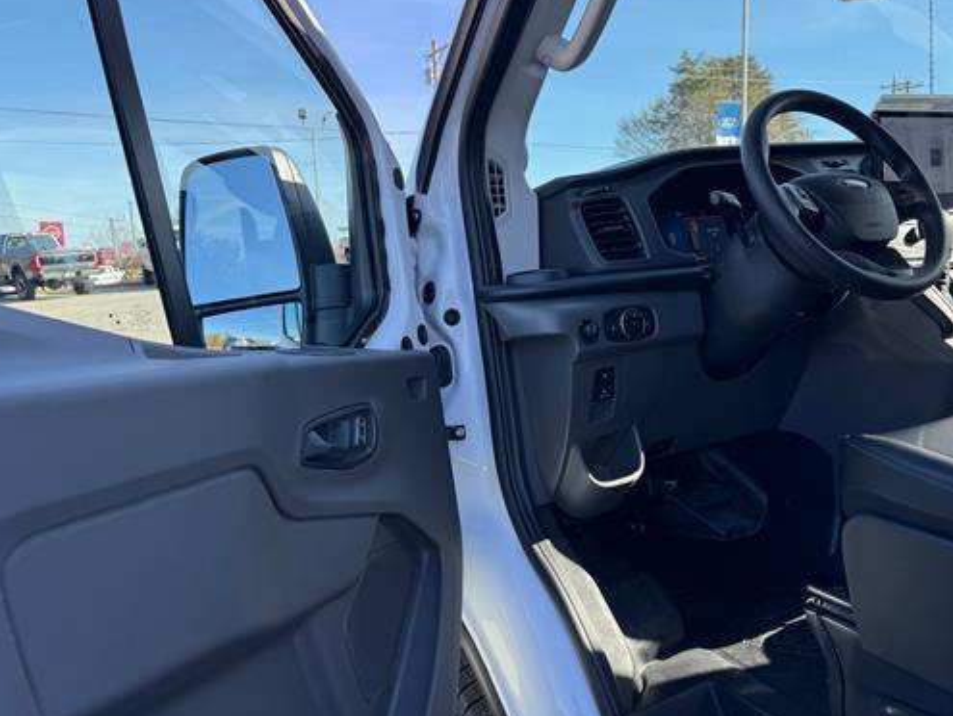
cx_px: 554
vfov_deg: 45.5
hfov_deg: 58.0
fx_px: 854
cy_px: 387
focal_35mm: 31
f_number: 1.78
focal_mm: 6.76
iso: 80
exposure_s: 1/707
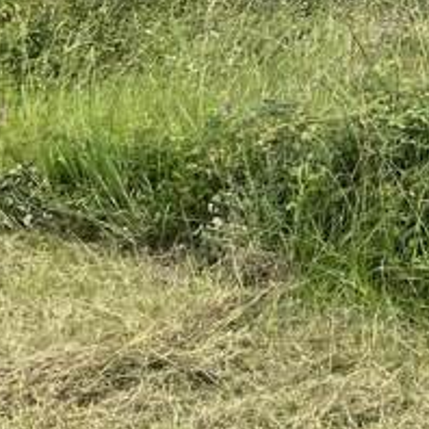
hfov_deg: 15.7
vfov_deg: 17.9
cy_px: -56
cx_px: 797
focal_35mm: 93
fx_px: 1304
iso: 50
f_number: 1.6
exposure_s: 1/3413
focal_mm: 5.1
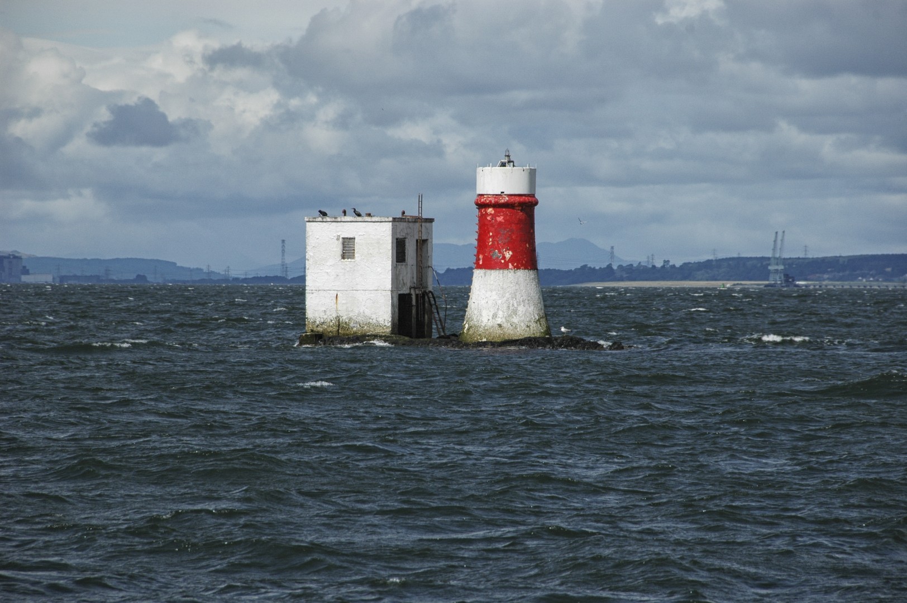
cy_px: 302
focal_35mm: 300
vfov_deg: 4.6
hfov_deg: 6.9
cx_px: 454
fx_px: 7552
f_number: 8
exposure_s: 1/1000
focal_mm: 200
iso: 200
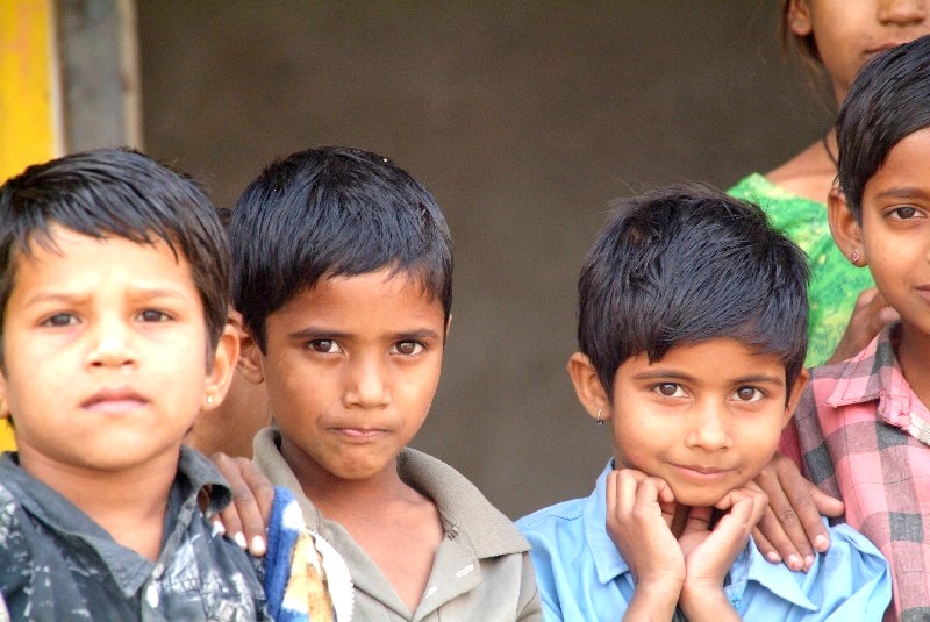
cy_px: 311
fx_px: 6800
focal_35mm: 263
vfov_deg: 5.2
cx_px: 465
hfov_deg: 7.8
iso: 1600
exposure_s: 1/350
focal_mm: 175
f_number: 6
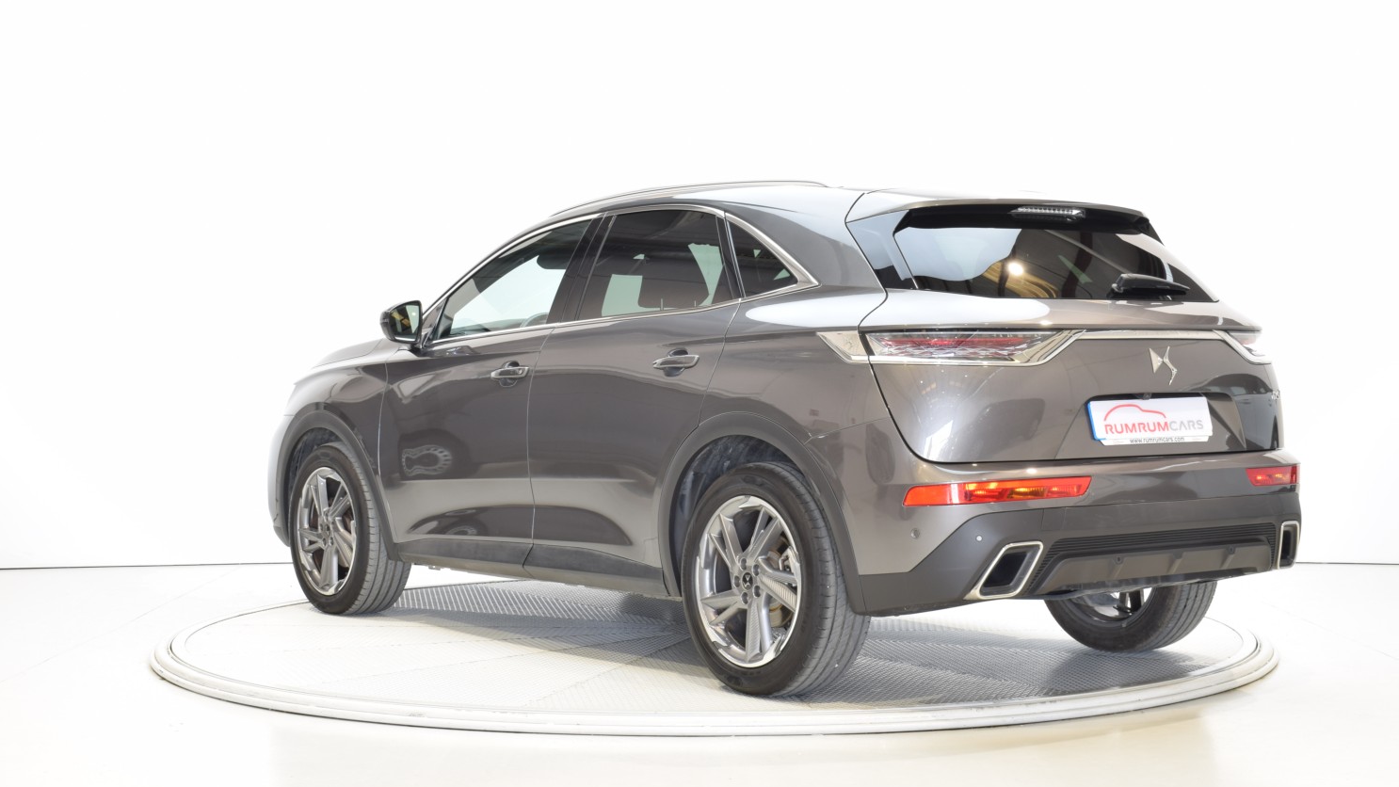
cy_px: 382
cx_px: 704
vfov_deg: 21.6
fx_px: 2060
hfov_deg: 37.5
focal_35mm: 56
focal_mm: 35
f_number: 11
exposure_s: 1/1.6
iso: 100
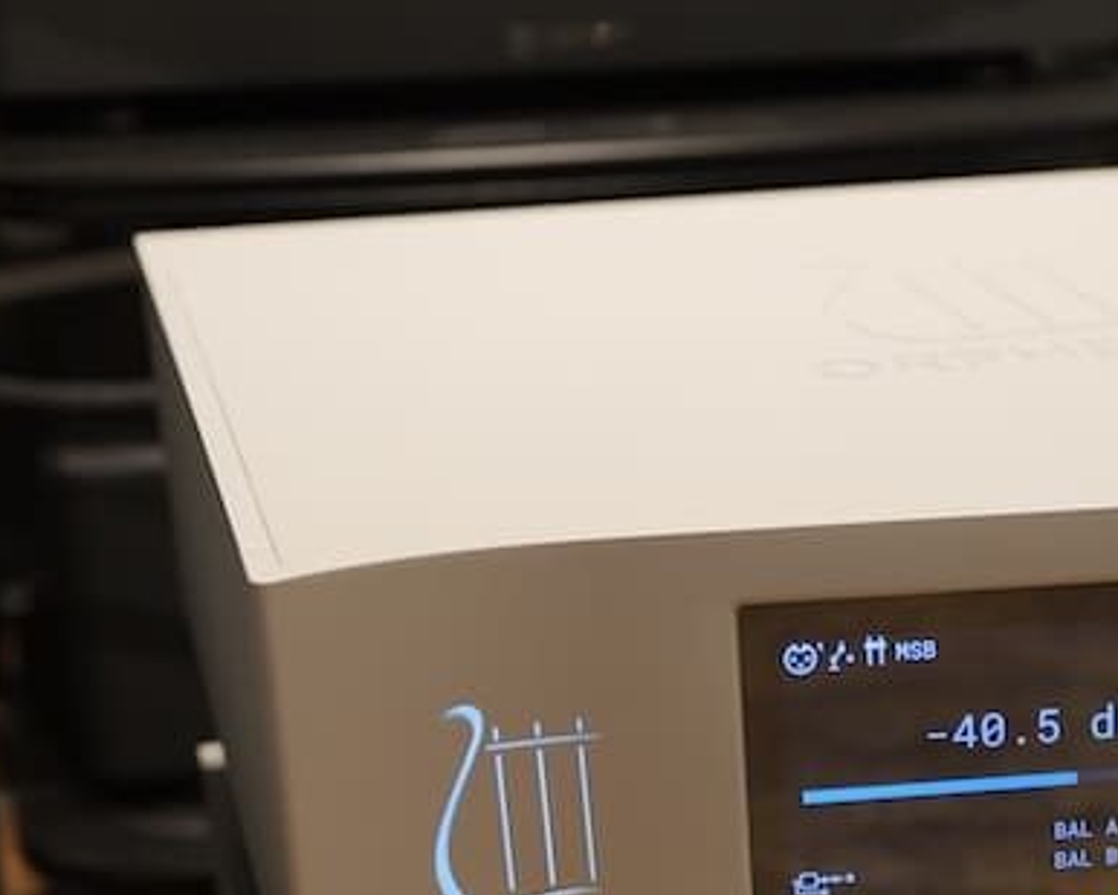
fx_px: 2979
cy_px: 888
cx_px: 1135
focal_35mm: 90
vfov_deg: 16.7
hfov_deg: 20.5
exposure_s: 1/100
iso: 1600
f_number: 3.2
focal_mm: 34
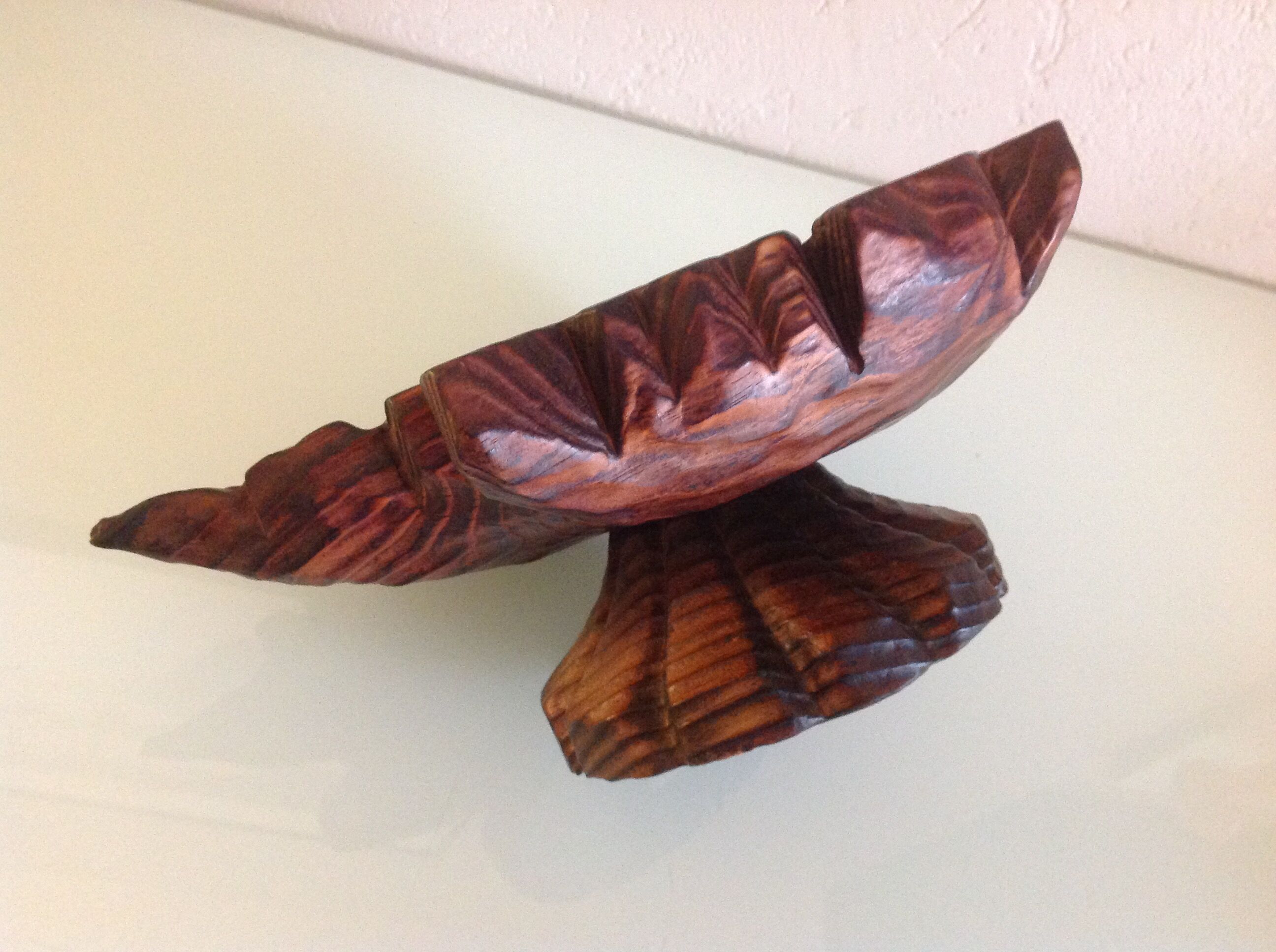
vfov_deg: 40.6
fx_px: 1288
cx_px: 638
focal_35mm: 35
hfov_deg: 52.7
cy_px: 476
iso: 400
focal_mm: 4.28
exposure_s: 1/17
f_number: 2.4
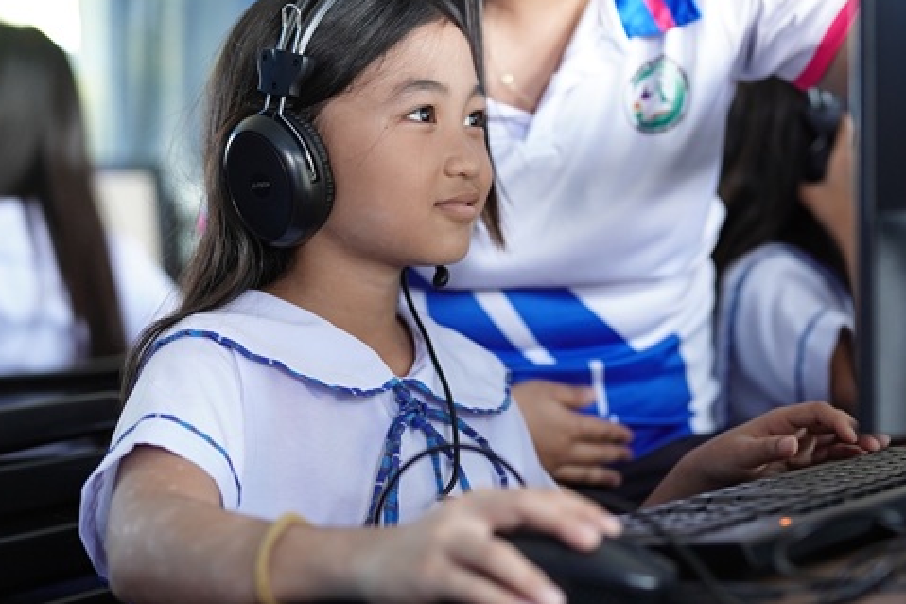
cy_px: 138
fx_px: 2365
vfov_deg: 14.5
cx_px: 613
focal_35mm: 94
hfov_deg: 21.6
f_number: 2
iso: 500
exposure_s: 1/125
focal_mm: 50
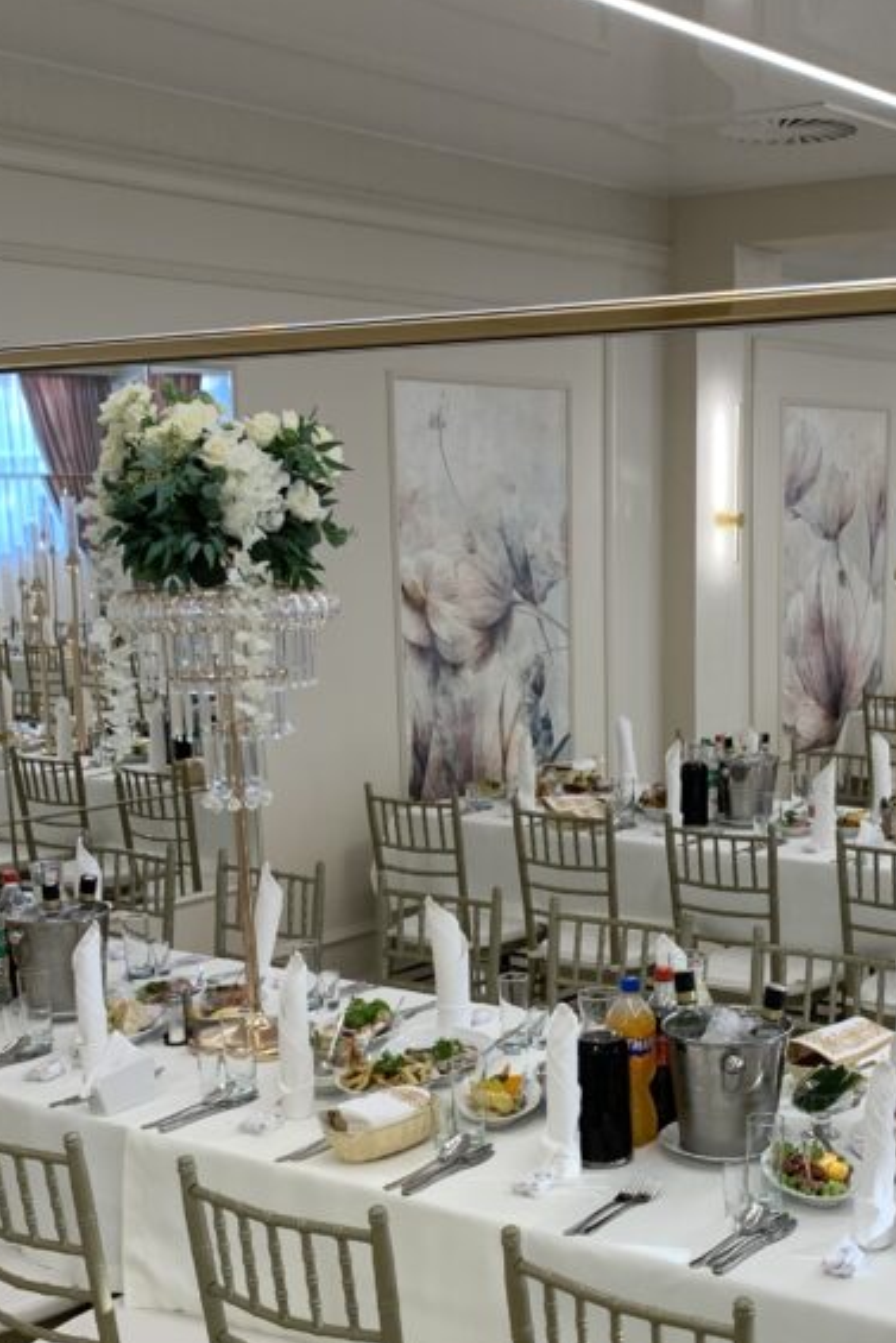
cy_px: 960
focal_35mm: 49
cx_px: 668
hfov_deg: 27.2
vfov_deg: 39.5
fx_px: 1828
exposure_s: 1/100
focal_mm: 4.25
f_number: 1.8
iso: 64
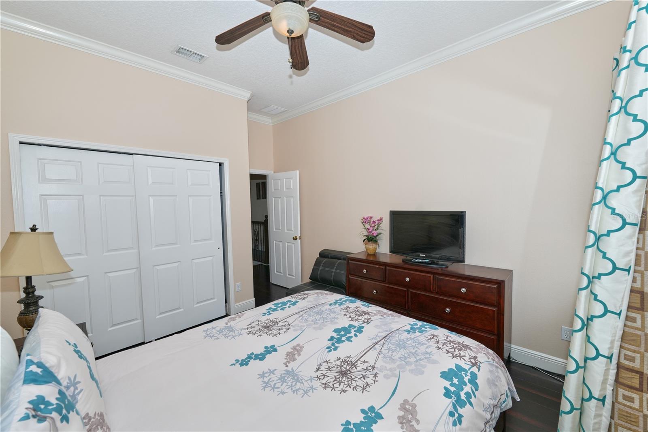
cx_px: 324
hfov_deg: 104.3
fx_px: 252
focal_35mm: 14
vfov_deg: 81.2
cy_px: 216
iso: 400
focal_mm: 14
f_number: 7.1
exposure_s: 1/200
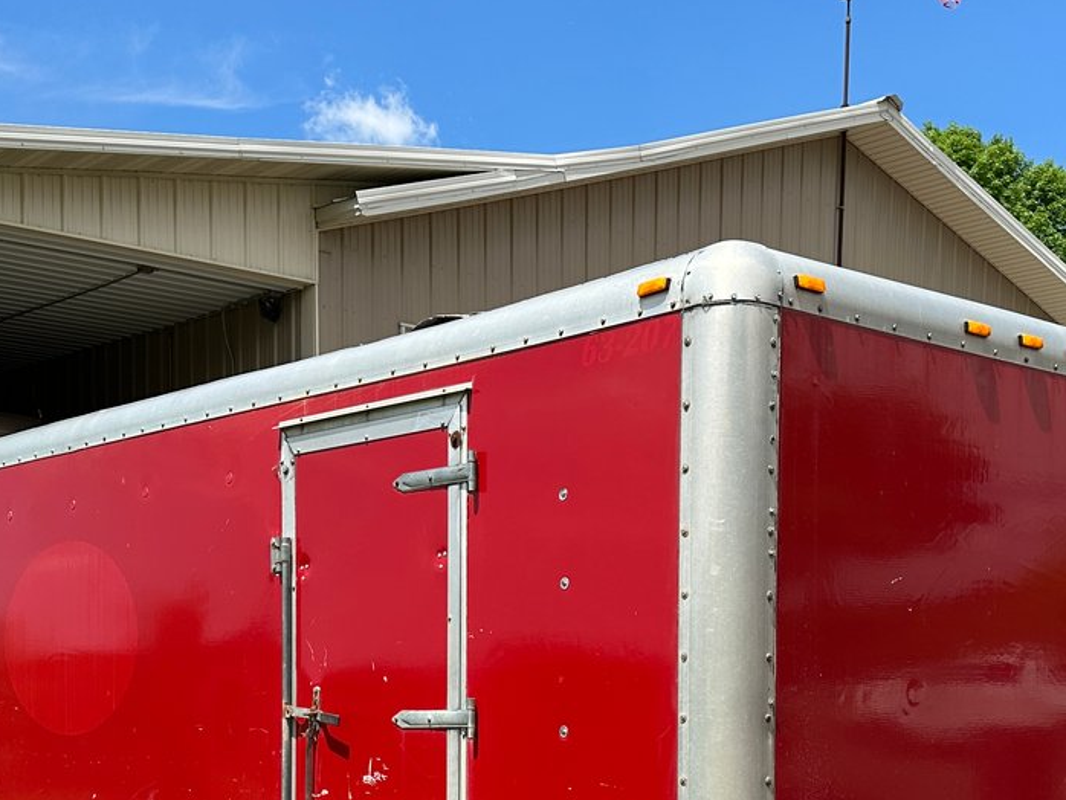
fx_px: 1602
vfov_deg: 27.1
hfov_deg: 36.7
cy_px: 714
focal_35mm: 52
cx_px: 609
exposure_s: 1/3597
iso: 80
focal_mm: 6.86
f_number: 1.78
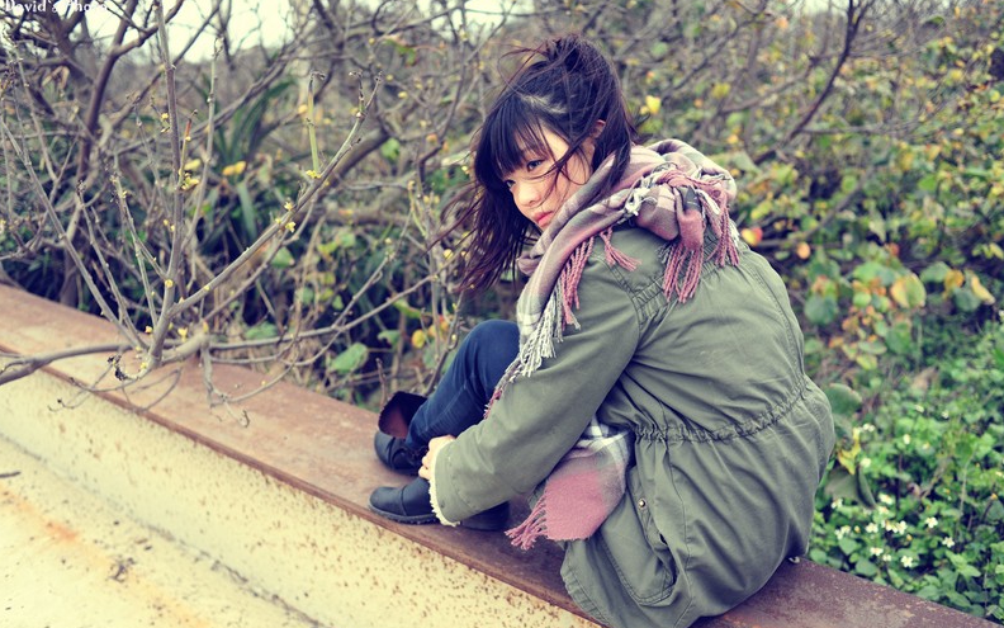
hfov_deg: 54.0
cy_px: 325
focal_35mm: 36
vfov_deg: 35.3
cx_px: 501
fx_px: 985
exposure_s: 1/500
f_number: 3.5
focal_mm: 35
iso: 200
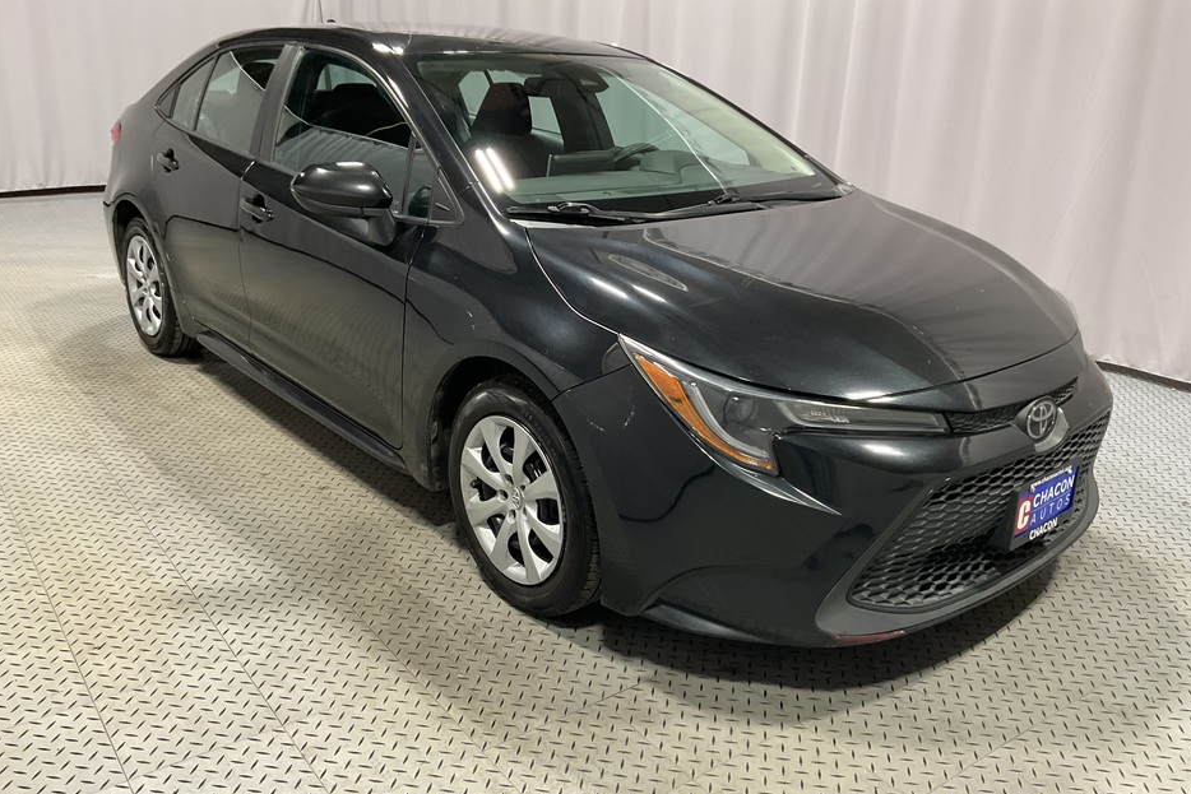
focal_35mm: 31
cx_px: 607
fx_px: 1026
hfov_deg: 60.3
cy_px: 385
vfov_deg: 42.3
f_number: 1.8
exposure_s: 1/60
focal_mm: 3
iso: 80
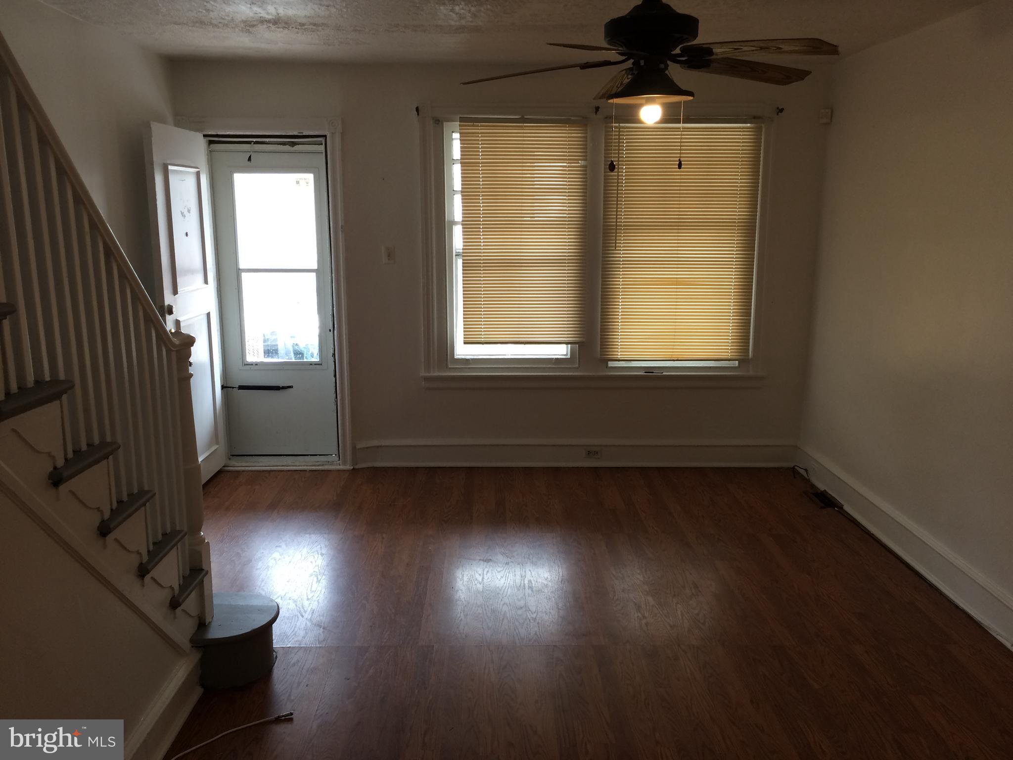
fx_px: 849
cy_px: 380
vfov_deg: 48.2
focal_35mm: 29
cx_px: 506
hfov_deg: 61.7
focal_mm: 4.15
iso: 40
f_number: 2.2
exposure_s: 1/30
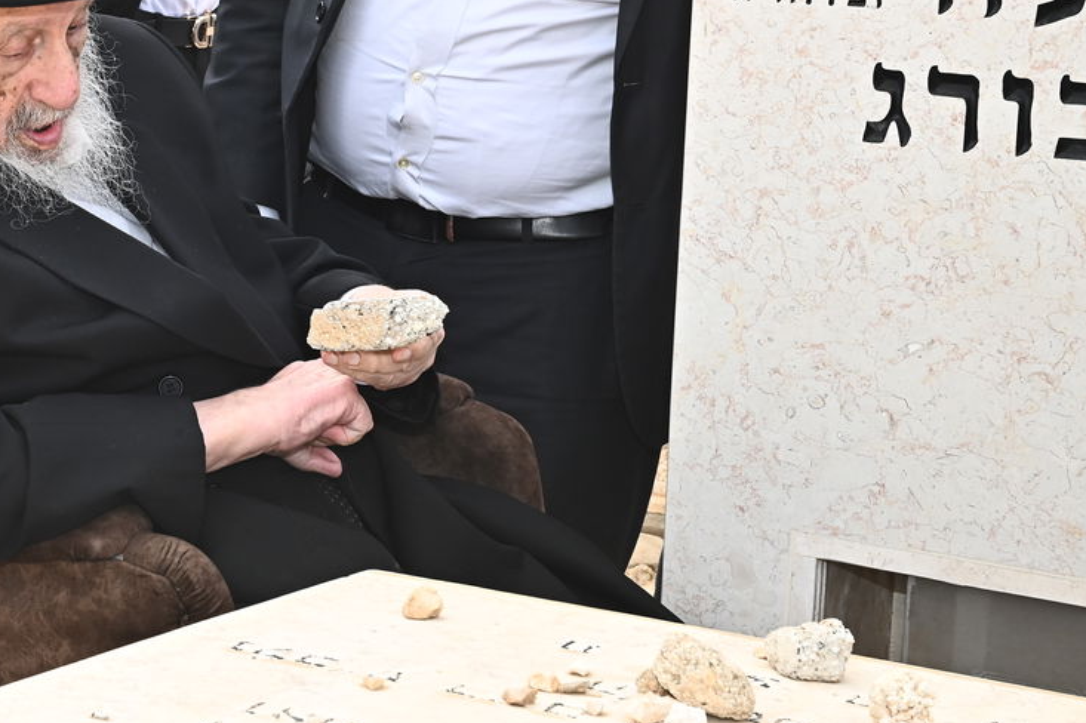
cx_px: 264
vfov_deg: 15.8
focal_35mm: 86
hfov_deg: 23.4
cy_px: 212
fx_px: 2593
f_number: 13
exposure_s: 1/200
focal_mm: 45
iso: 500
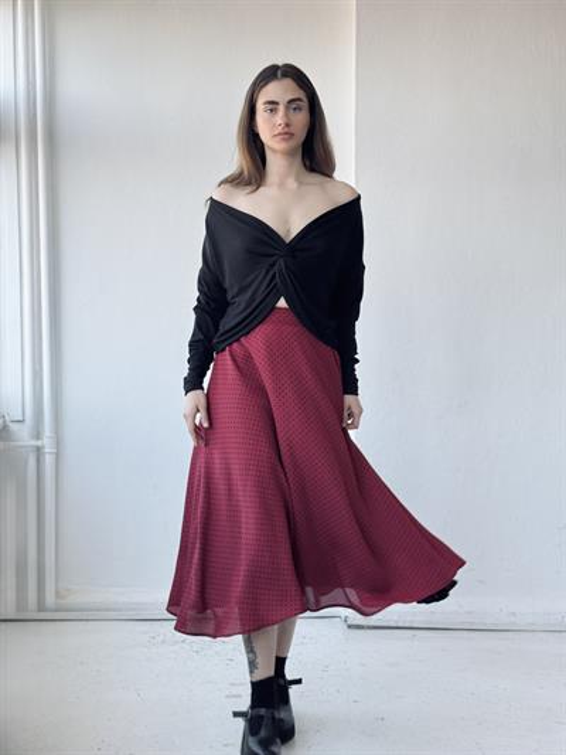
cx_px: 283
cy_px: 378
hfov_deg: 30.3
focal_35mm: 48
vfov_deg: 39.6
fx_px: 1046
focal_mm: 6.76
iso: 64
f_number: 1.78
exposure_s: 1/176
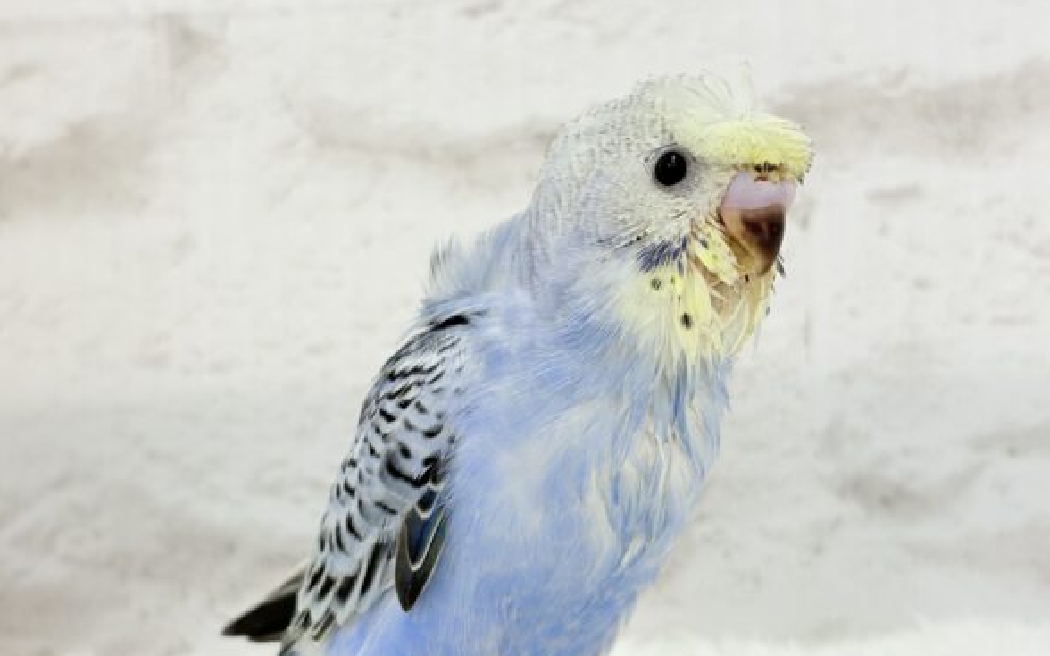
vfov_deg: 21.6
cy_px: 365
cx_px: 482
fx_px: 1716
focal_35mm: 60
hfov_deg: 34.0
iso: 50
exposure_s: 1/50
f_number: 1.6
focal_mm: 5.96
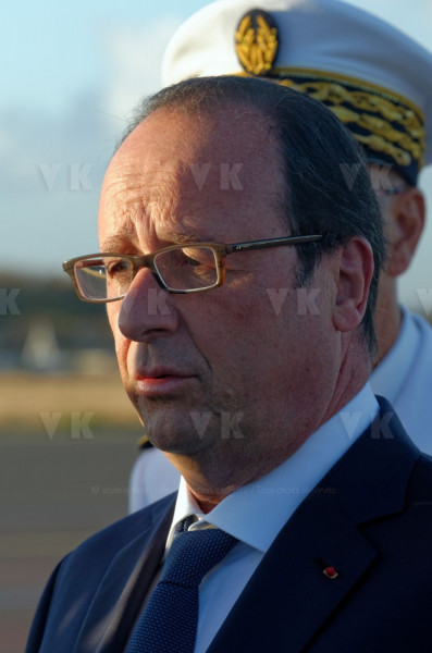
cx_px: 216
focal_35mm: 240
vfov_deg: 8.6
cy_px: 326
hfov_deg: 5.7
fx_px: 4342
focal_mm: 160
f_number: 8
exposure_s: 1/200
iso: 250
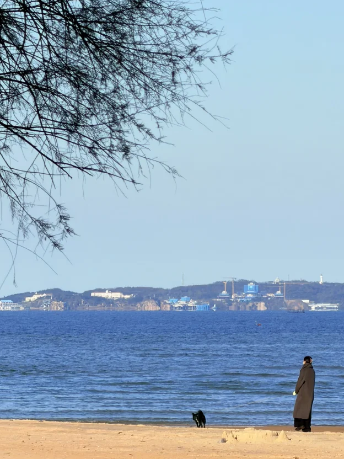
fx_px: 4585
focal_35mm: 346
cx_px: 232
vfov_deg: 5.7
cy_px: 197
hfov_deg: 4.3
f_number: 2.8
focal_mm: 16.89
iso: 16
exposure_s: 1/654
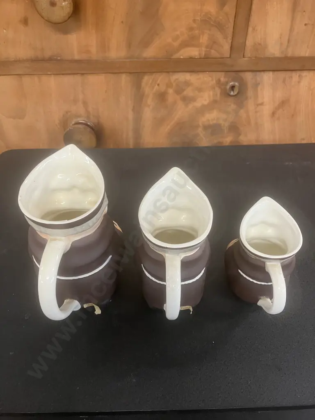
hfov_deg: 49.7
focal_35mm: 28
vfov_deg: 63.4
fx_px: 340
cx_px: 158
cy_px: 210
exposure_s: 1/50
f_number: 1.8
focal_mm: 3.99
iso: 250
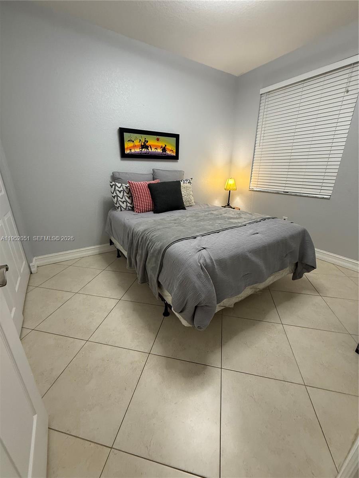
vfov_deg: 102.1
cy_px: 239
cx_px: 180
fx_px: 194
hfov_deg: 85.7
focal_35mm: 14
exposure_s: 1/60
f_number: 2.2
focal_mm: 2.22
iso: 250
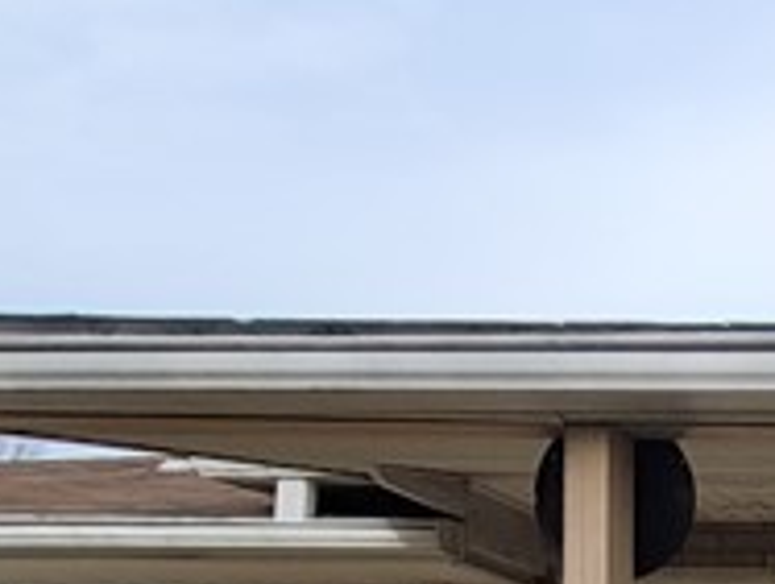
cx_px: 1227
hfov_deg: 21.8
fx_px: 1593
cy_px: 1006
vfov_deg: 17.4
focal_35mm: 71
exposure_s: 1/707
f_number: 2.2
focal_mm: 1.74
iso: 40
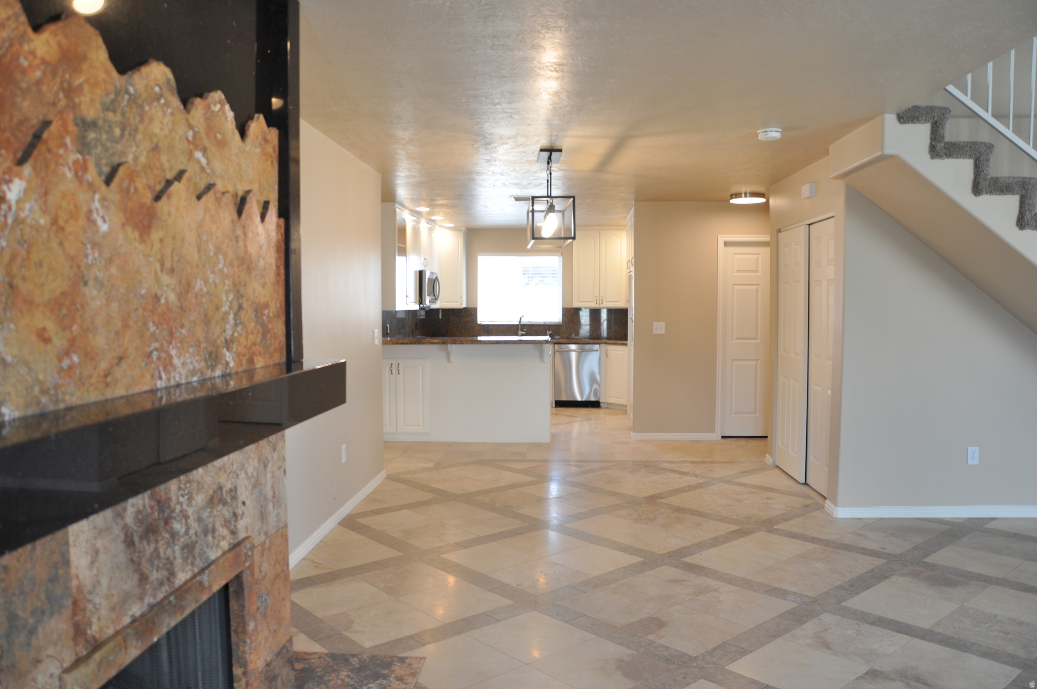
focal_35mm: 27
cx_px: 518
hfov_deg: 67.4
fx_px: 777
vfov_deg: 47.8
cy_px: 344
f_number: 5.6
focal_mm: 18
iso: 200
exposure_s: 1/30
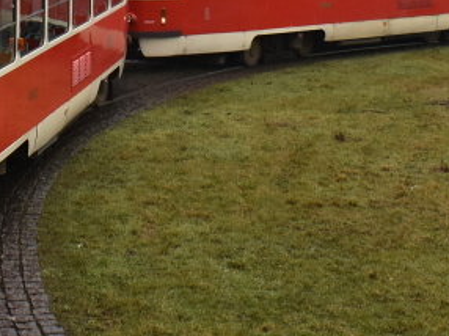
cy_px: -70
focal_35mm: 93
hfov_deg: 20.8
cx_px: 88
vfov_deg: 15.3
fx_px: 1205
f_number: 7.1
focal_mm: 18
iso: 320
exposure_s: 1/80
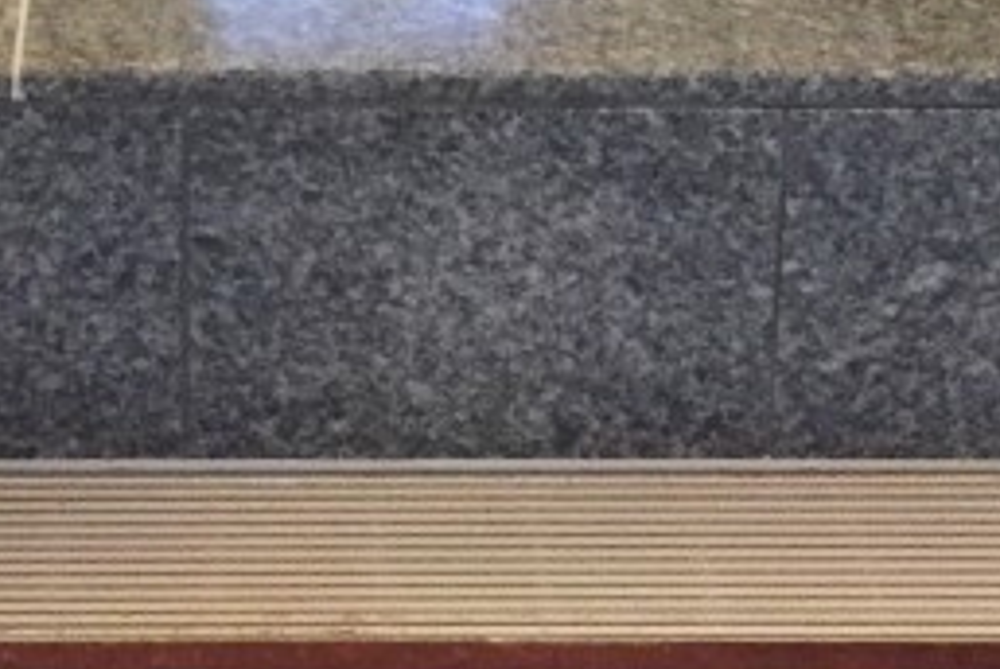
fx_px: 3476
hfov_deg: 16.3
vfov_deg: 10.7
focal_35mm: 125
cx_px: 294
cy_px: -292
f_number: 2.2
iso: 320
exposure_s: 1/15
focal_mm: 4.15
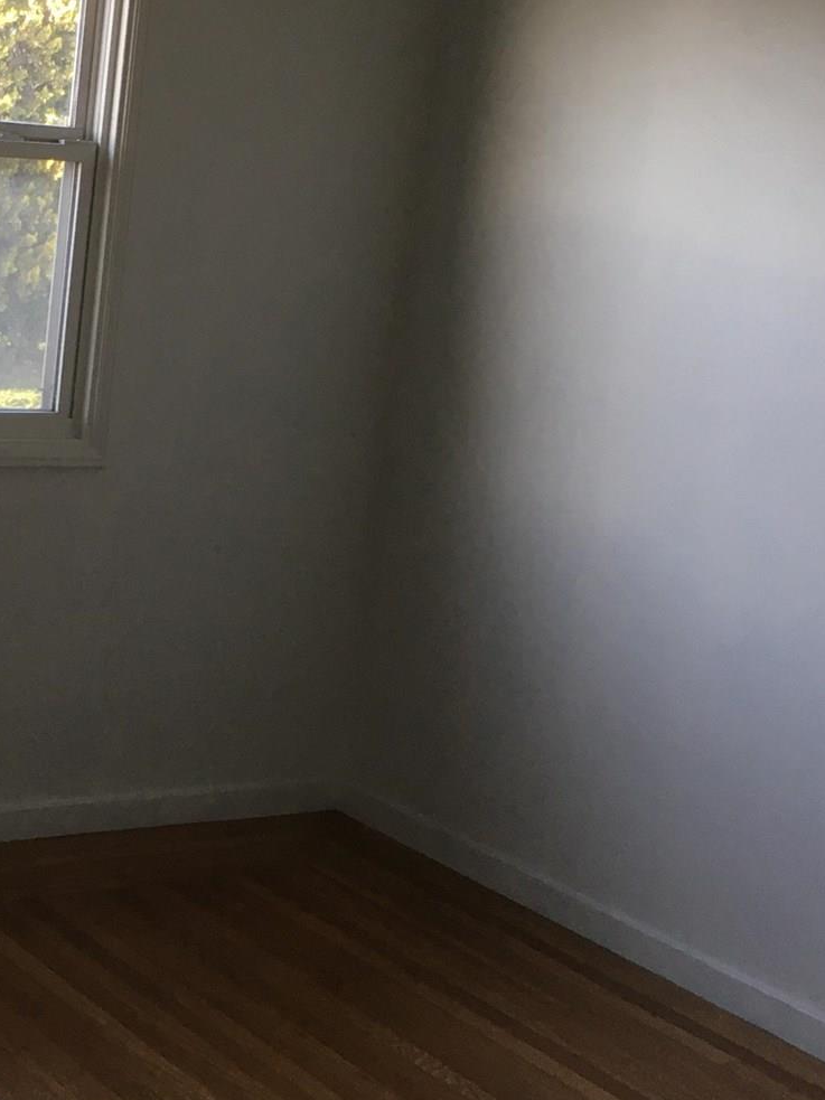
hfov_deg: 20.8
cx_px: -24
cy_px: 572
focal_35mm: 68
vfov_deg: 28.6
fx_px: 2161
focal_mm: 4.15
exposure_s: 1/40
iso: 32
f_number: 2.2
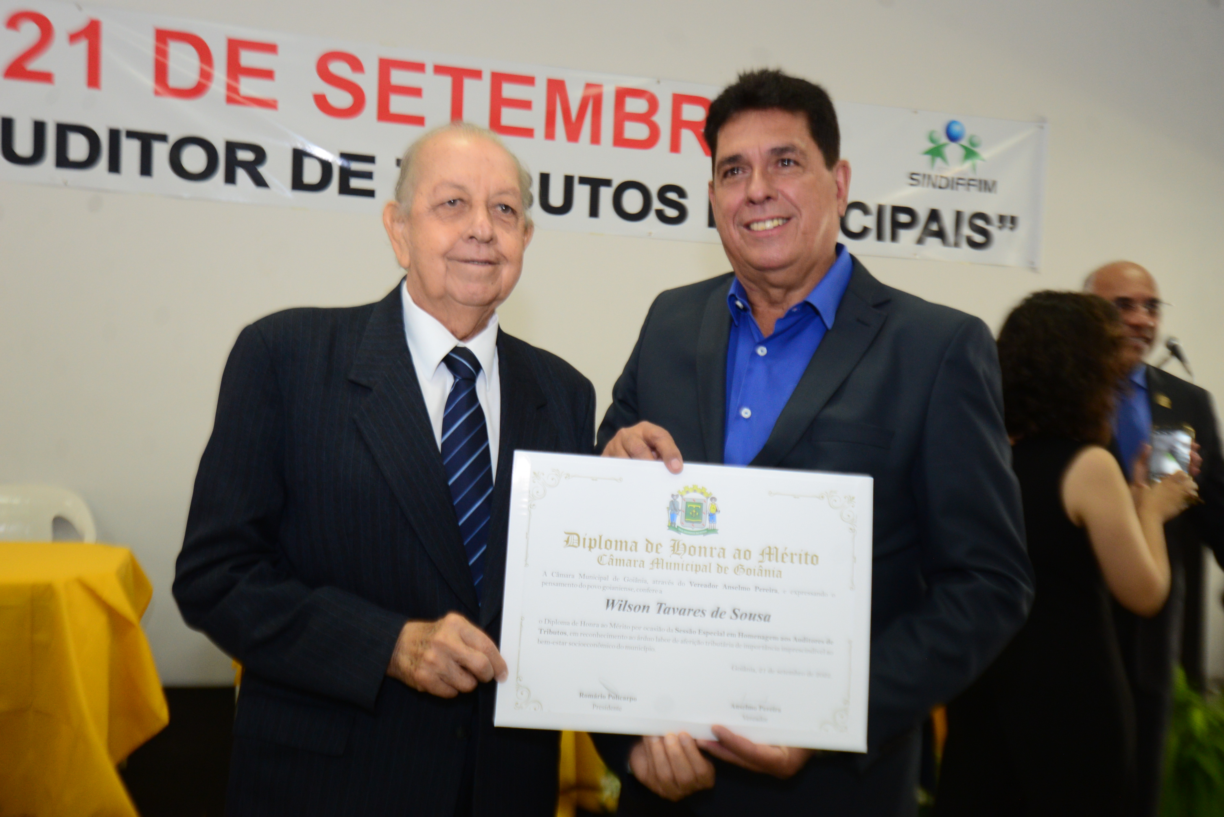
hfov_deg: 54.4
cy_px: 408
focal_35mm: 35
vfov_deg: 37.9
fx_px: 1190
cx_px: 612
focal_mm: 35
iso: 1600
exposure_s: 1/125
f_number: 4
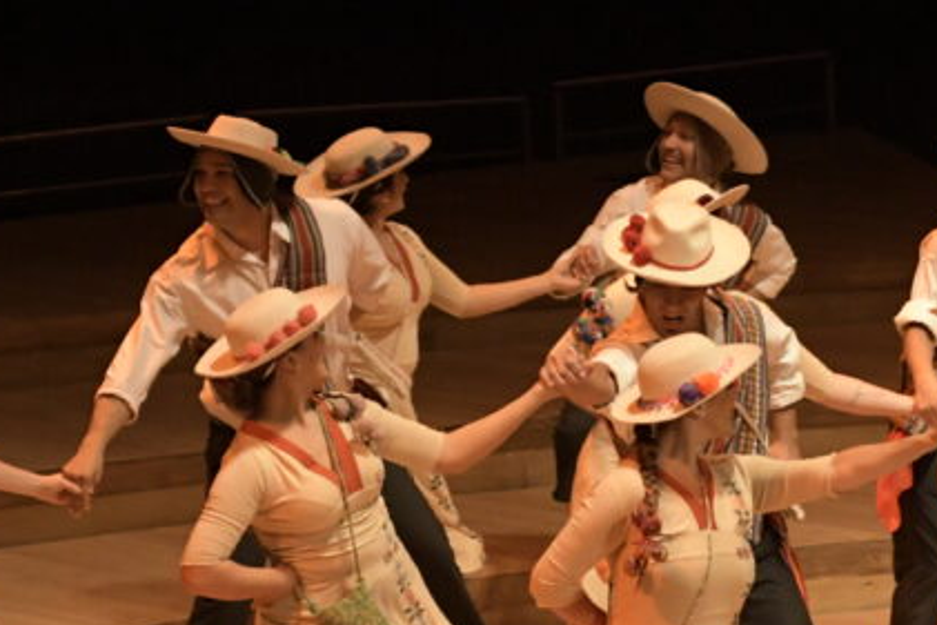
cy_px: 593
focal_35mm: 292
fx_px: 7602
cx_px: 752
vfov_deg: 4.7
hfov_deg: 7.0
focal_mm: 80
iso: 6400
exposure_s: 1/250
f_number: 4
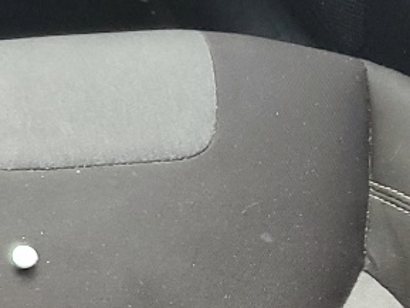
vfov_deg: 10.2
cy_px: 3
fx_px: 1706
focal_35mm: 144
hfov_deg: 11.2
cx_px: -600
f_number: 1.5
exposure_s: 1/120
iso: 60
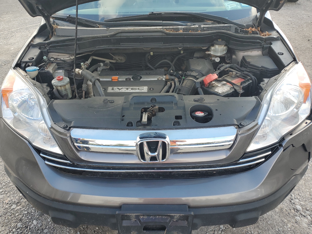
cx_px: 156
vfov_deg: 53.1
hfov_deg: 67.3
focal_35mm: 26
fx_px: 234
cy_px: 117
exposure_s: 1/417
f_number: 1.5
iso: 50
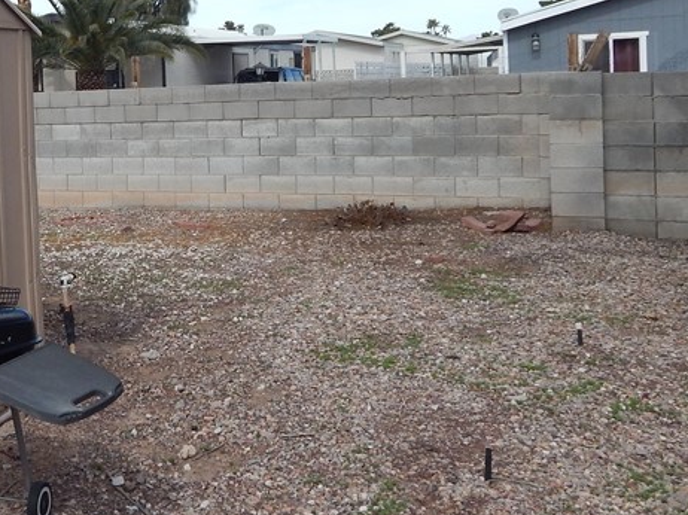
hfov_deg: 35.5
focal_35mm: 51
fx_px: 1013
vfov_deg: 28.1
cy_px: 129
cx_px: 80
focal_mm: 4
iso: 125
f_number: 6
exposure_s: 1/400
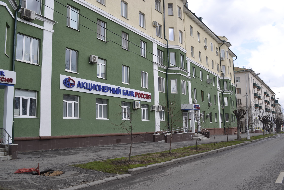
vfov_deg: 43.6
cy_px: 95
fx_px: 237
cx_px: 142
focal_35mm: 30
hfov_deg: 61.9
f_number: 7.1
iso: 100
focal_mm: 20
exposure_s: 1/200
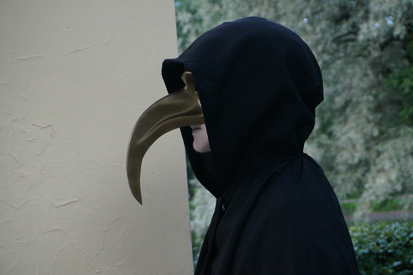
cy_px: 138
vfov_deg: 18.2
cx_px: 206
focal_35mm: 75
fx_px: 860
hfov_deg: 27.0
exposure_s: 1/2000
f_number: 6.3
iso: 3200
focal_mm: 50
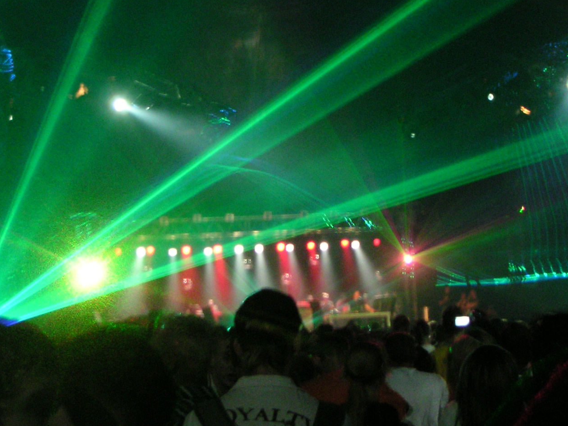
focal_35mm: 62
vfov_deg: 23.6
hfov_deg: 31.2
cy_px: 191
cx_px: 296
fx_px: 1017
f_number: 2.8
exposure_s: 1/6
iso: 200
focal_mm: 6
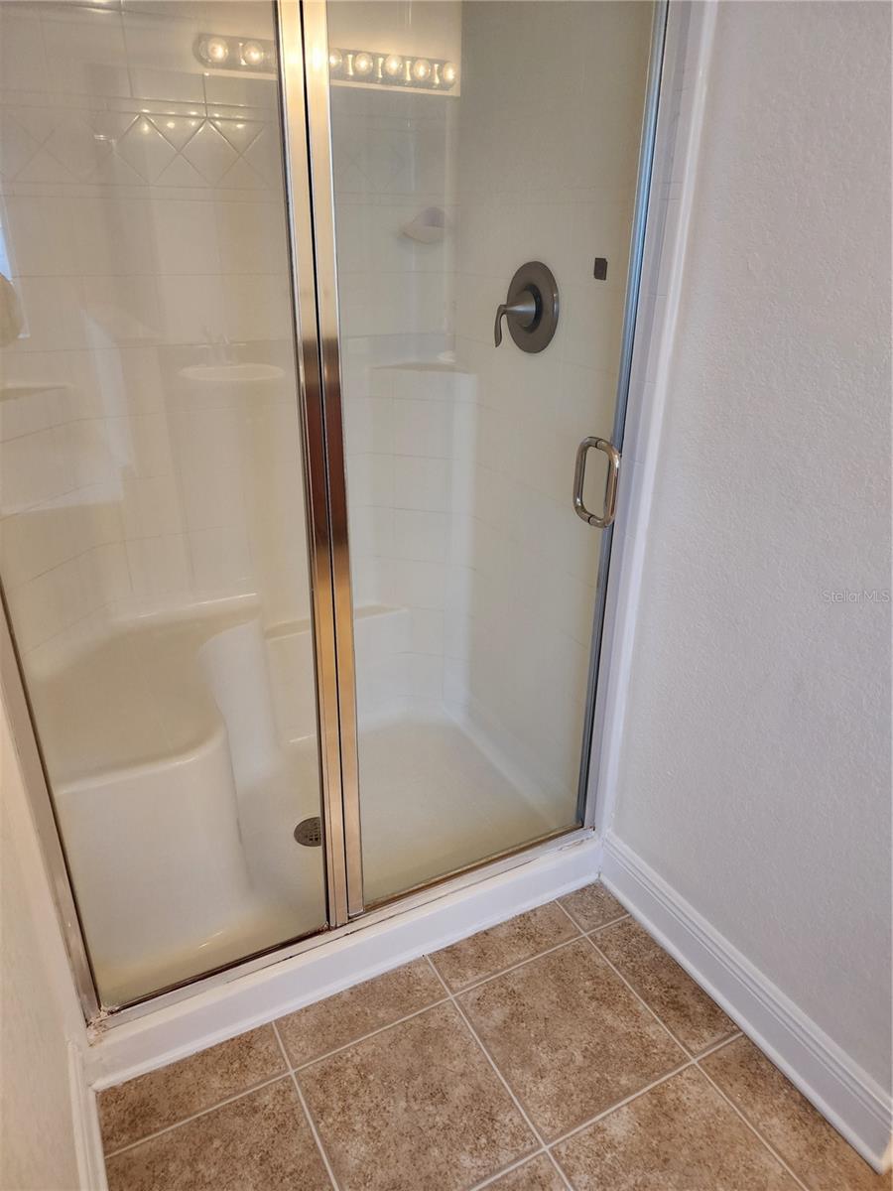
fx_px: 791
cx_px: 446
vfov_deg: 73.9
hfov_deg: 58.9
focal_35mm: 23
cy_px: 596
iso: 500
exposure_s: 1/120
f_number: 1.8
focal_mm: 6.4
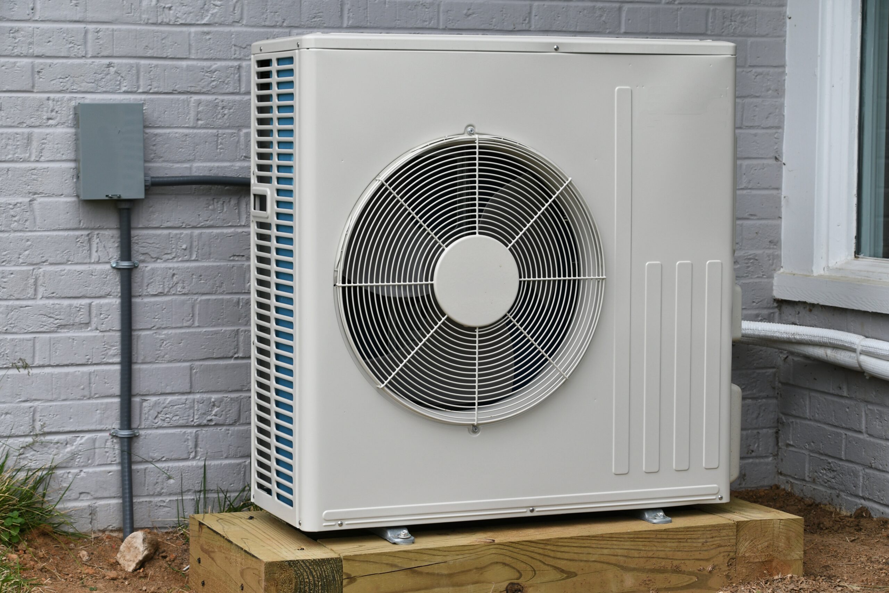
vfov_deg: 17.5
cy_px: 296
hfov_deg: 26.0
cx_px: 444
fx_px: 1926
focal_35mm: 78
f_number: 6.3
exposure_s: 1/160
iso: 250
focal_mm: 52
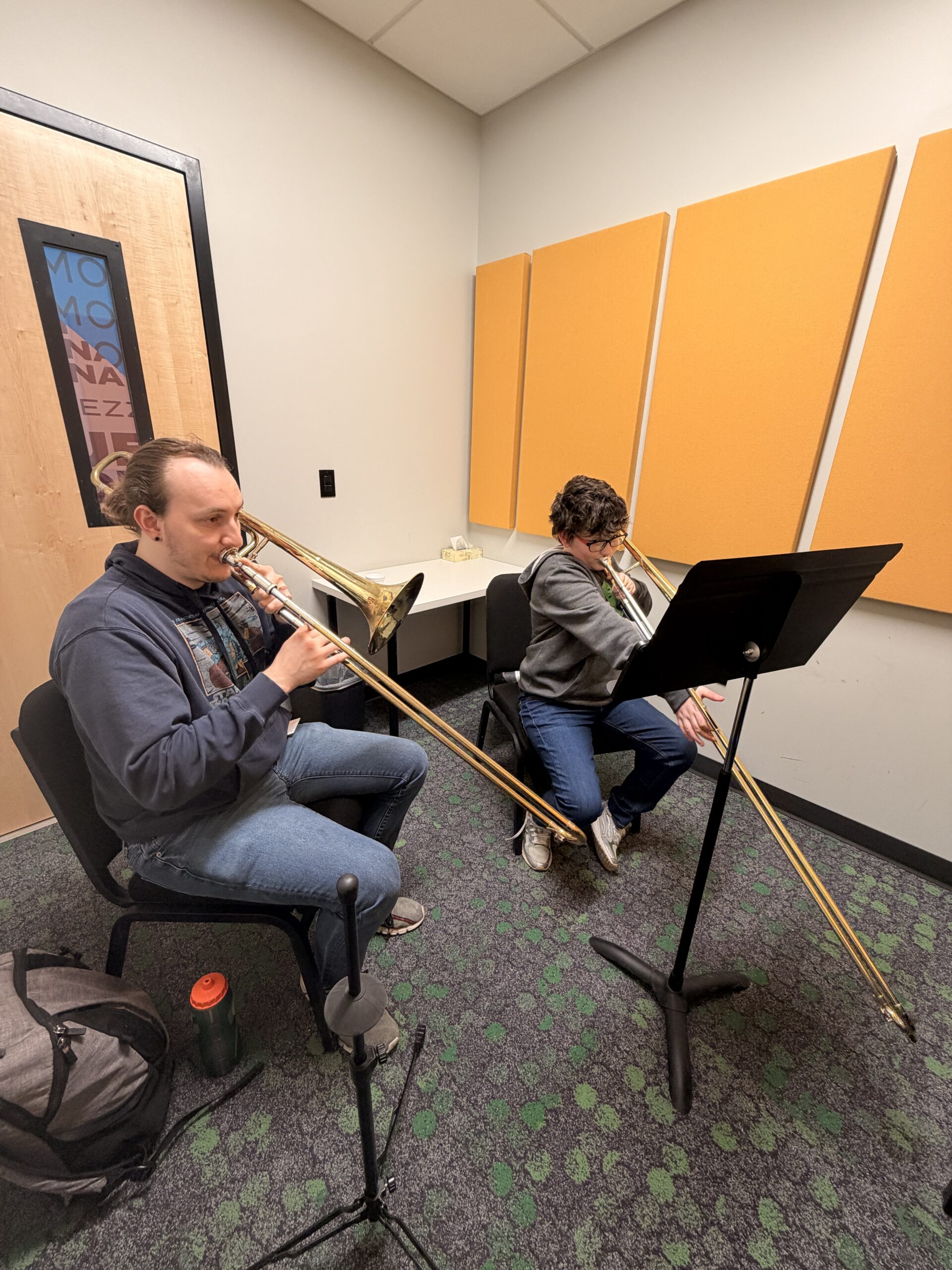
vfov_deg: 102.1
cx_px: 476
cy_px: 635
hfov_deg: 85.7
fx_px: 513
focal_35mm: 14
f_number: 2.2
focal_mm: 2.22
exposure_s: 1/60
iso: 200
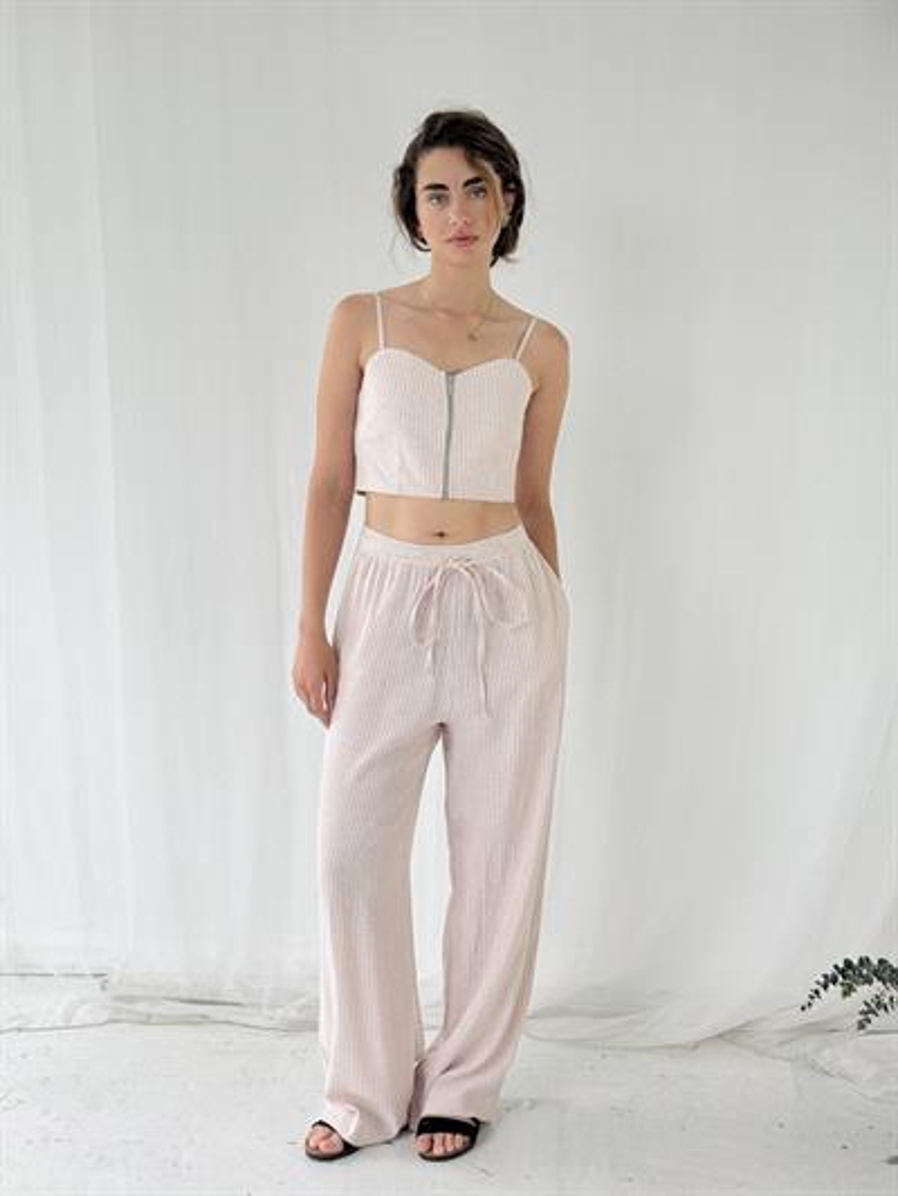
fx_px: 1660
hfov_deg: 30.3
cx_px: 449
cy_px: 598
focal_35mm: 48
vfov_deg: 39.6
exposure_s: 1/414
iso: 64
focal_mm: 6.76
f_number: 1.78
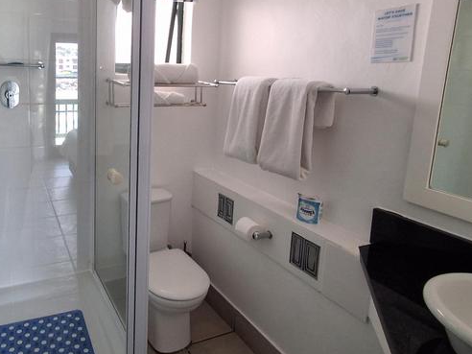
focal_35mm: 26
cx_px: 130
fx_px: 355
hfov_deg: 64.1
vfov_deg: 51.9
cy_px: 113
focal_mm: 1.64
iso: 160
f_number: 2.2
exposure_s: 1/50
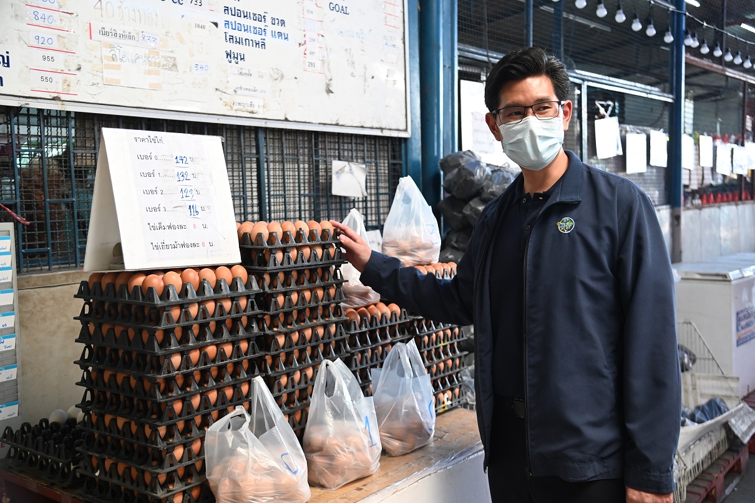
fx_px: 796
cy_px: 252
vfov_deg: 35.0
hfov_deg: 50.7
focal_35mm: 38
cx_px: 378
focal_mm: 38
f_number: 4
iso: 2000
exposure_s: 1/200
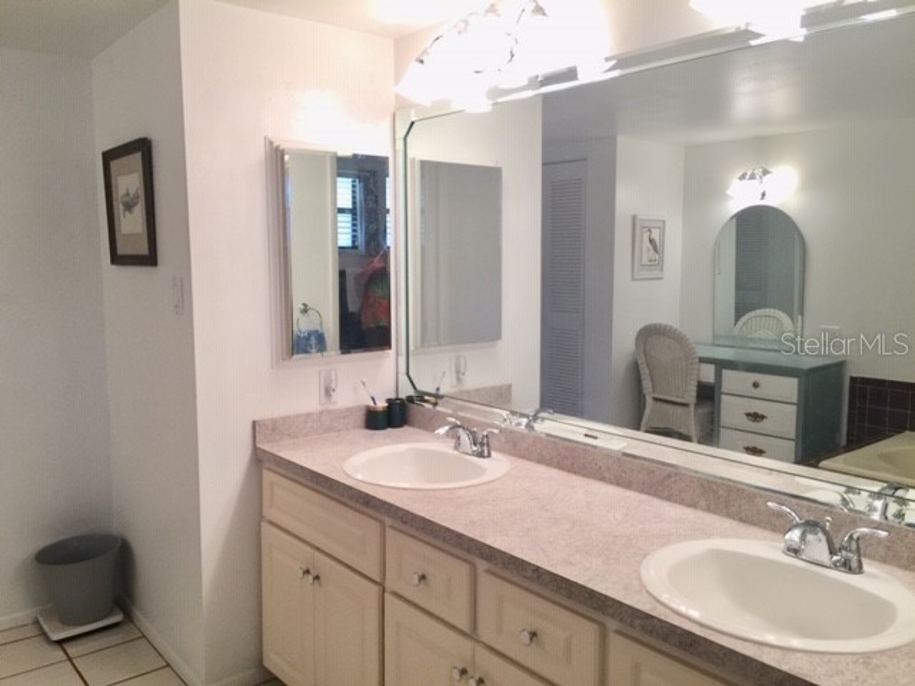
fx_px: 767
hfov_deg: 61.7
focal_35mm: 29
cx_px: 458
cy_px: 343
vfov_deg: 48.2
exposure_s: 1/30
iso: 40
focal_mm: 4.15
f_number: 2.2
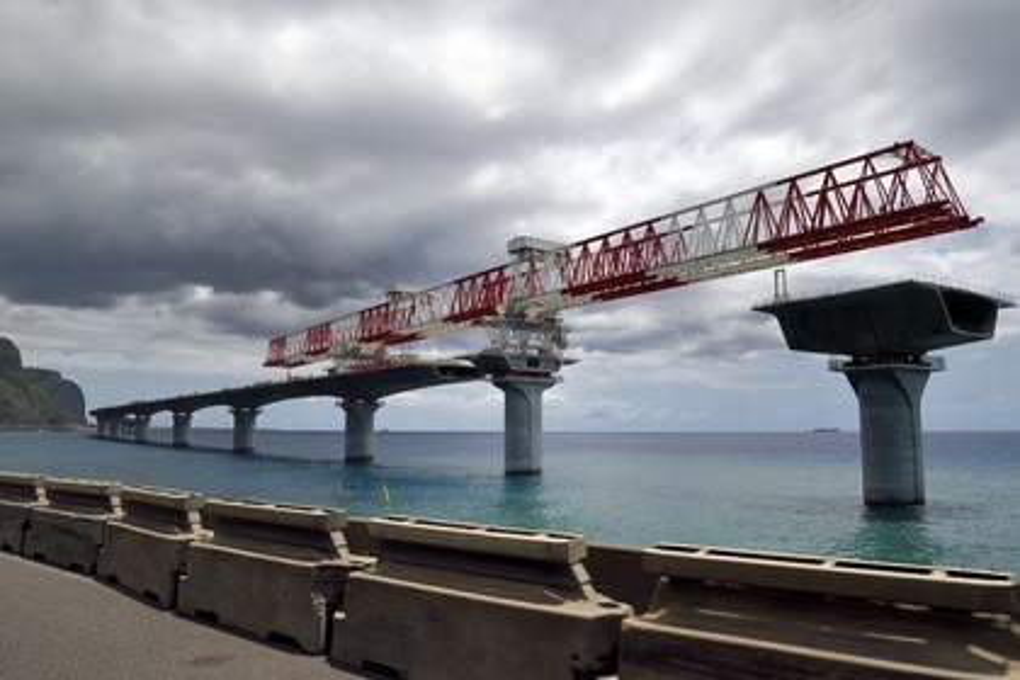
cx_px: 510
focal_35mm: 24
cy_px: 340
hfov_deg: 73.7
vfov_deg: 53.1
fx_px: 680
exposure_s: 1/800
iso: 800
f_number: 22
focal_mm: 24
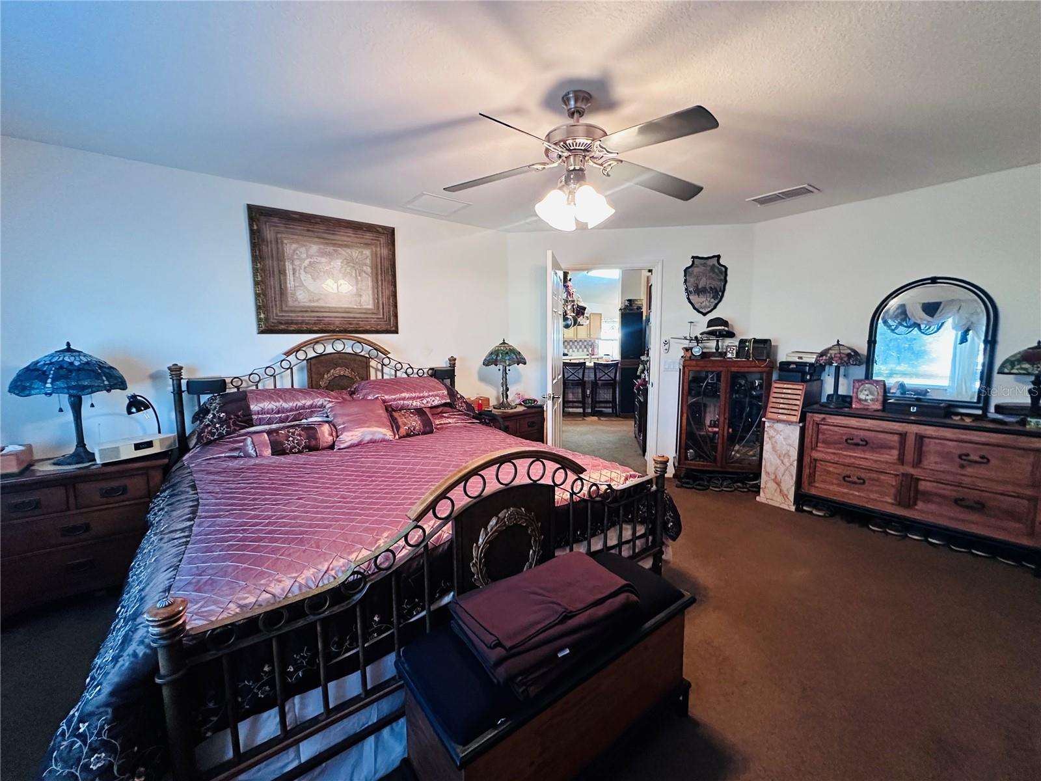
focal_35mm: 14
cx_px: 520
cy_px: 390
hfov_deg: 102.1
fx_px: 421
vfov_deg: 85.7
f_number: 2.2
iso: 640
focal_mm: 2.22
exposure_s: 1/60
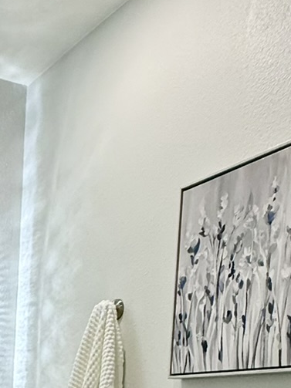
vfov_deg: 27.9
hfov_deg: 23.9
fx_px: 639
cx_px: -37
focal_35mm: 57
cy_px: 507
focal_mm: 2.22
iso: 100
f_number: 2.2
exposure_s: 1/120
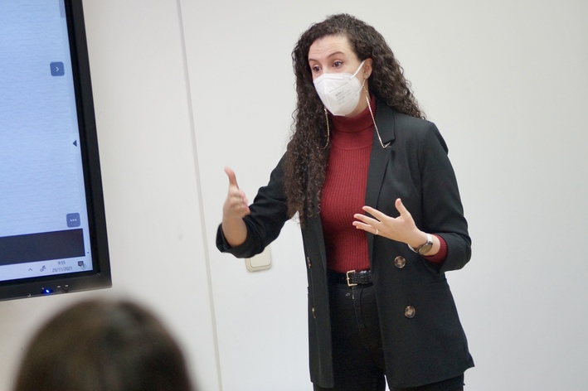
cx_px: 294
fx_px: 2449
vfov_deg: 9.1
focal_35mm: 150
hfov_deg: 13.7
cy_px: 196
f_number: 4
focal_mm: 100
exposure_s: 1/160
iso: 1250
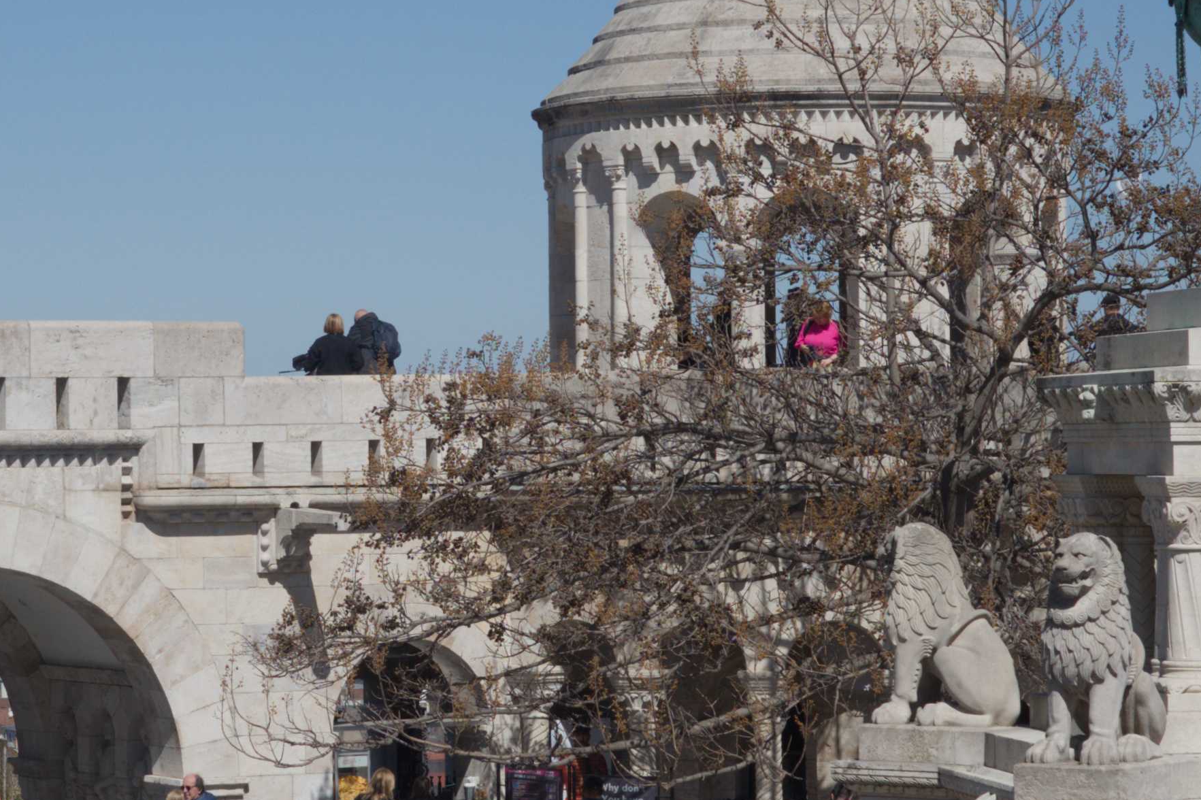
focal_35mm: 136
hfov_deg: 15.0
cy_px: 276
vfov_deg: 10.1
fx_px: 4536
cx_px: 295
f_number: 7.1
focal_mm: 26
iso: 100
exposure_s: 1/800
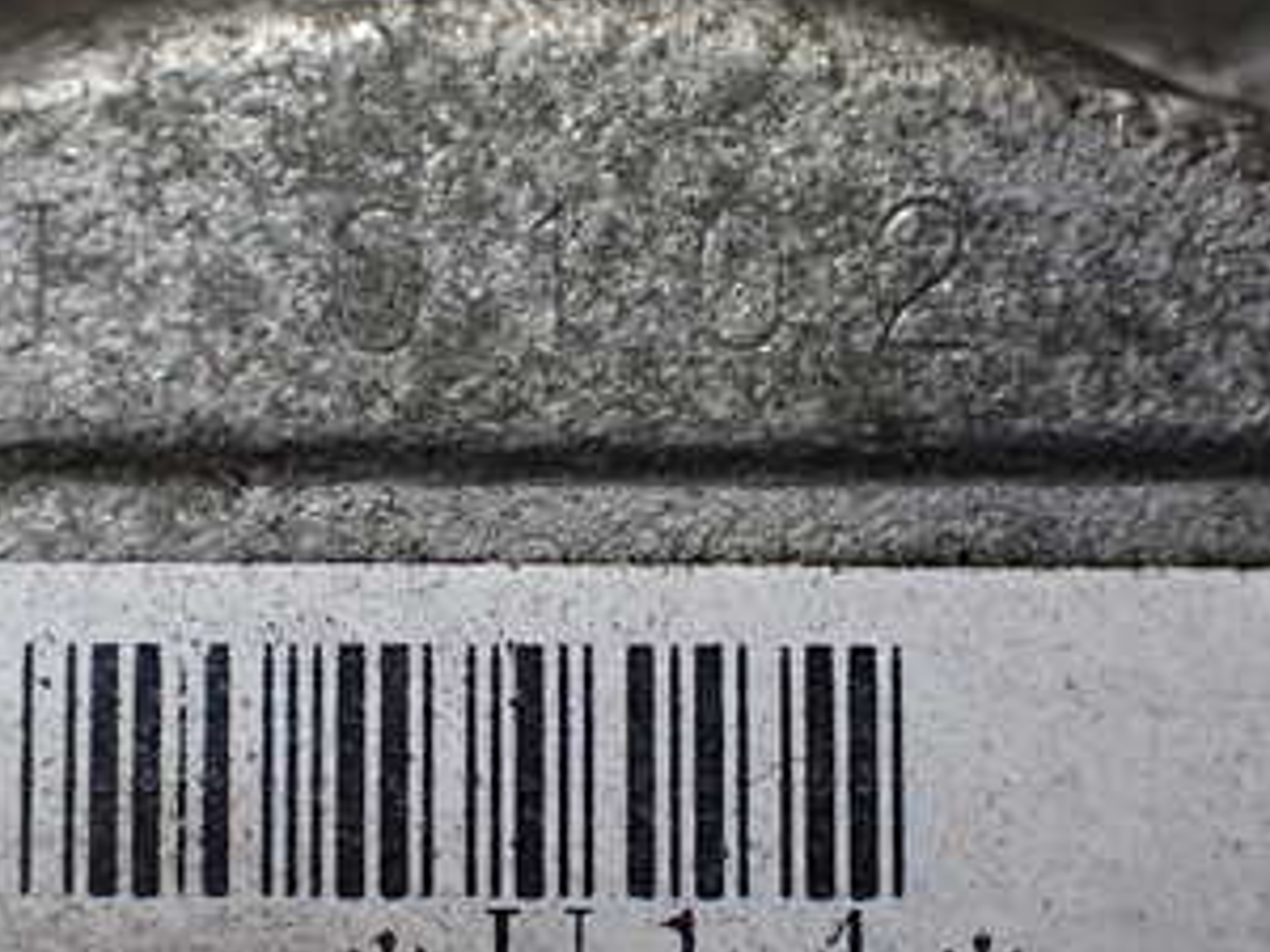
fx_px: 2788
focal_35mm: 76
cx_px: 546
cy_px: 592
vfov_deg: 19.4
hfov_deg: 25.6
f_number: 2.7
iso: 500
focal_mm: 6.83
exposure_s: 1/160
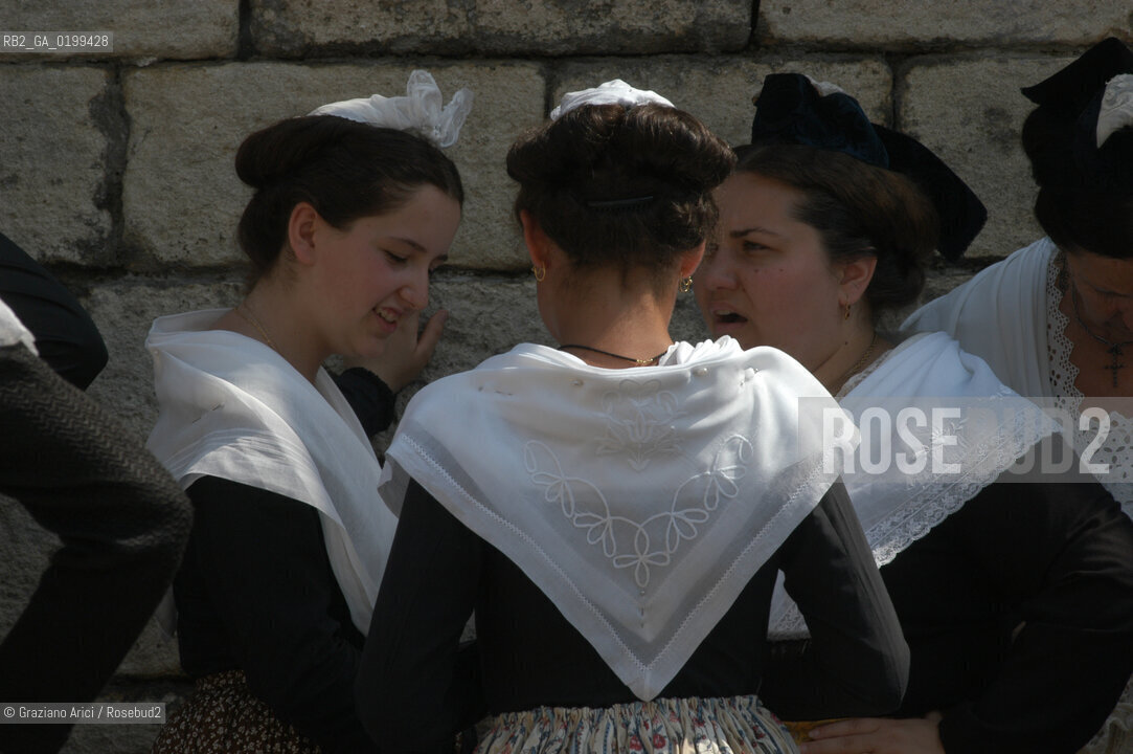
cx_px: 566
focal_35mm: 255
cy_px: 377
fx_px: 8018
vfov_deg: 5.4
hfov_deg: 8.1
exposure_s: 1/500
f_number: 10
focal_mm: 170
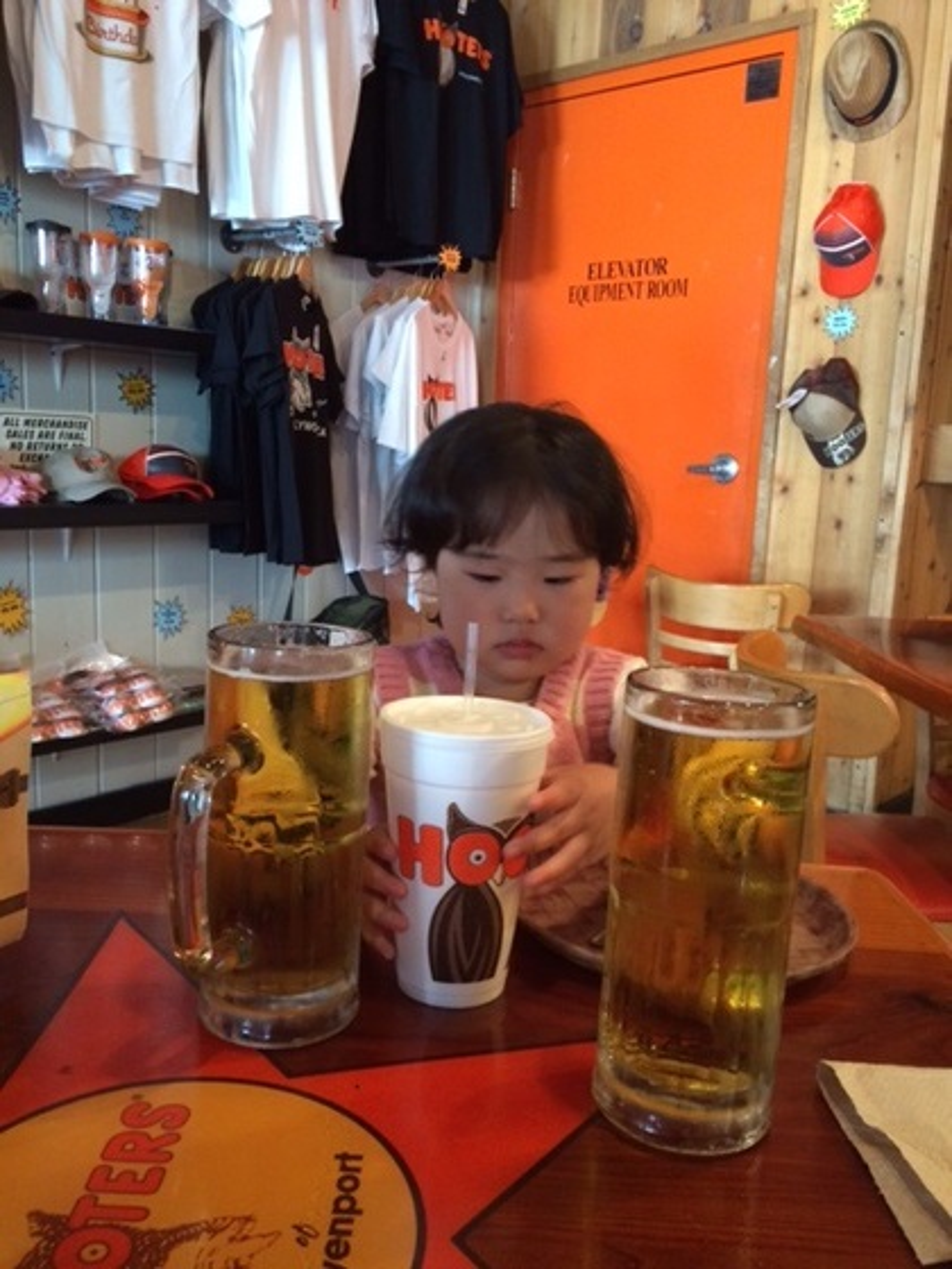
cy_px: 634
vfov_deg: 61.7
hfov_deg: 48.2
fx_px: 1063
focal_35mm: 29
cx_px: 476
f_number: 2.2
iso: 250
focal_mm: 4.15
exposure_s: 1/24
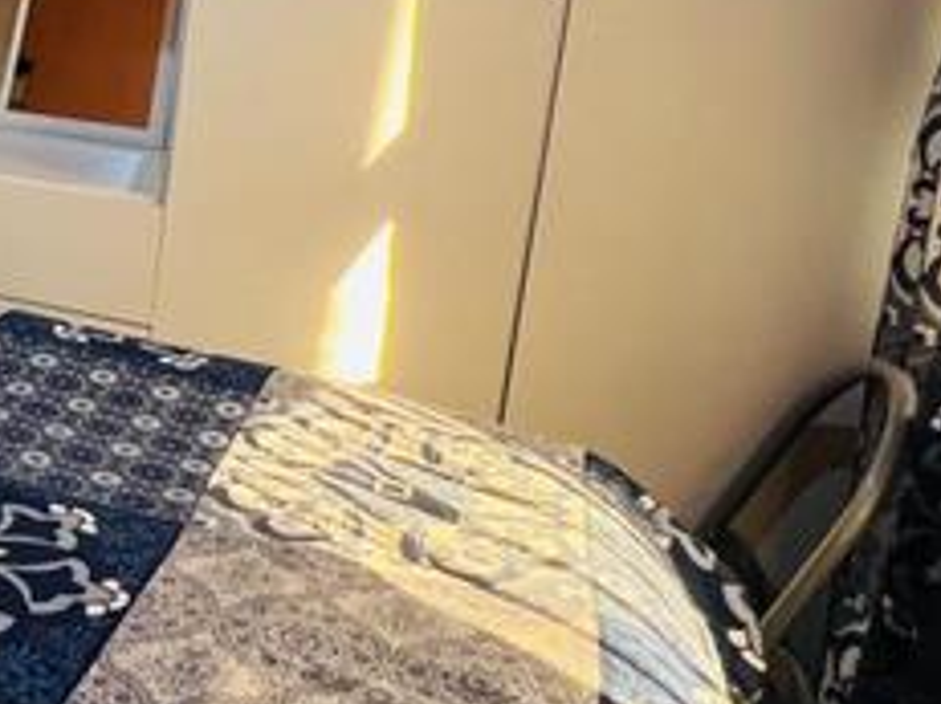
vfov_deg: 31.2
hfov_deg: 34.7
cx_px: -151
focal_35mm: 45
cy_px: 122
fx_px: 1223
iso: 250
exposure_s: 1/70
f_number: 1.8
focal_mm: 1.57
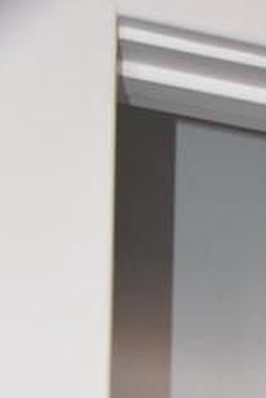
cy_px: 1135
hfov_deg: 7.1
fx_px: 2003
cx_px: 690
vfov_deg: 9.3
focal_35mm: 181
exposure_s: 1/80
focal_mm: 18
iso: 800
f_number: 4.5
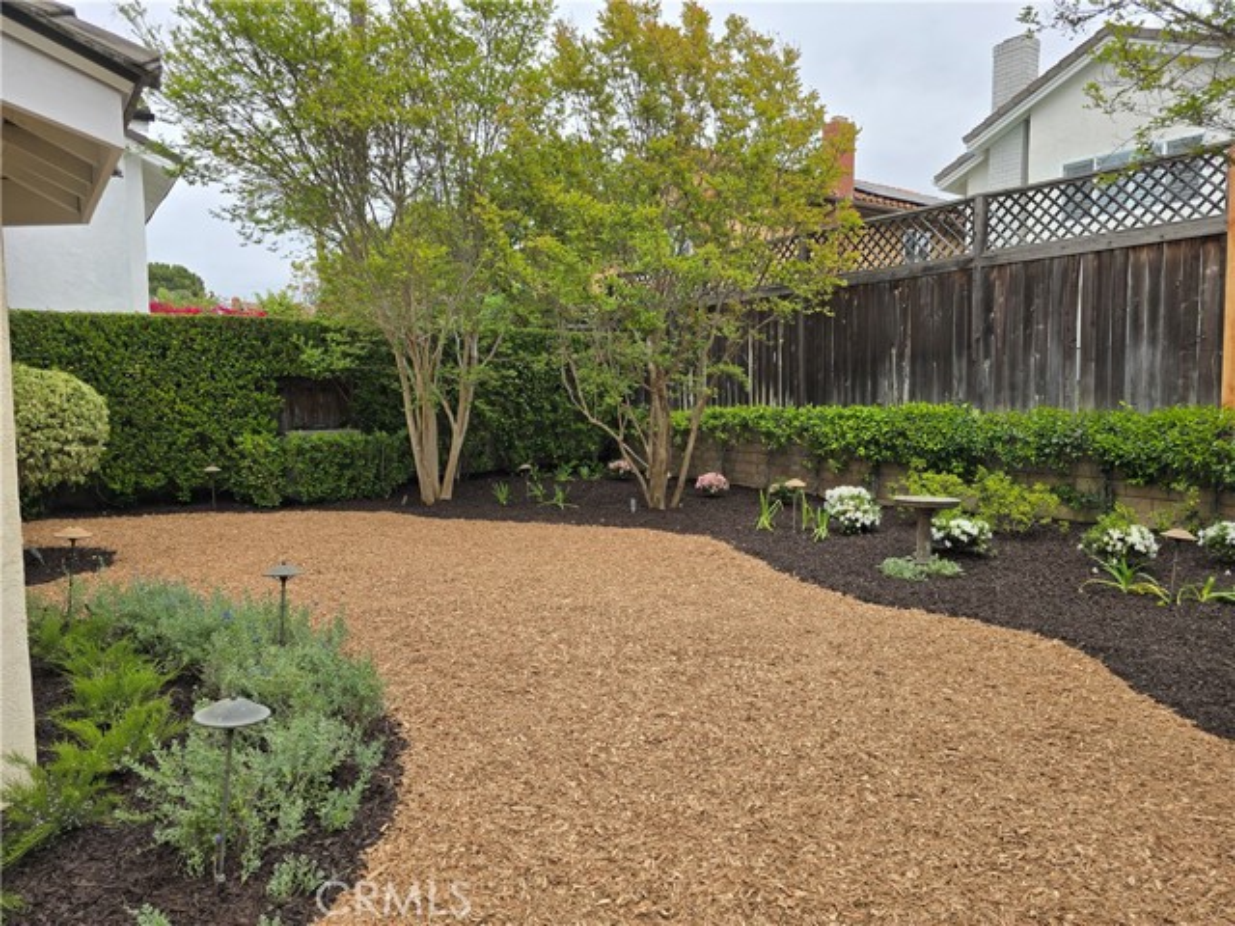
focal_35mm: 23
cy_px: 463
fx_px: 821
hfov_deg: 73.9
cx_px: 618
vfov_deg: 58.9
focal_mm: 6.3
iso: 12
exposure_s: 1/501
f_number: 1.7
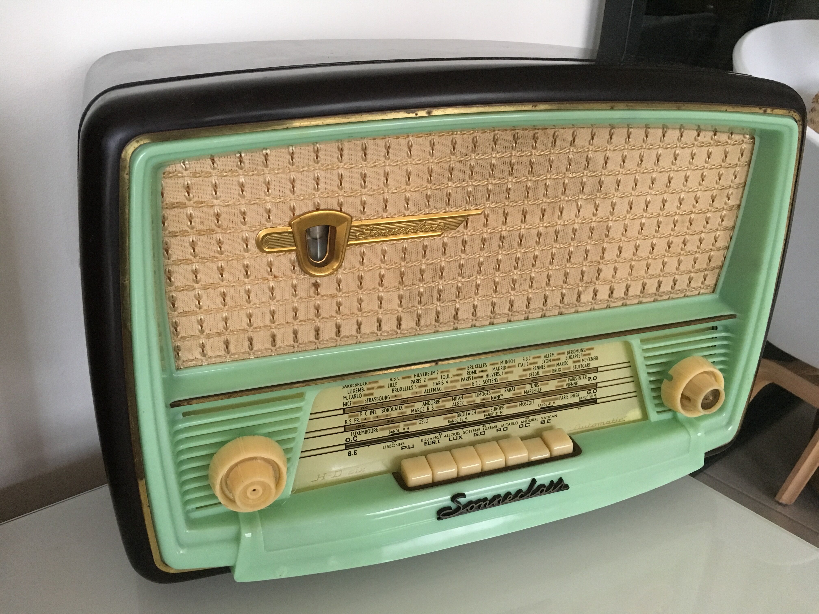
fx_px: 686
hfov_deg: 61.7
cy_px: 307
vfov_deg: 48.2
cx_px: 410
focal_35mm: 29
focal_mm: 4.15
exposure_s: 1/25
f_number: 2.2
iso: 200
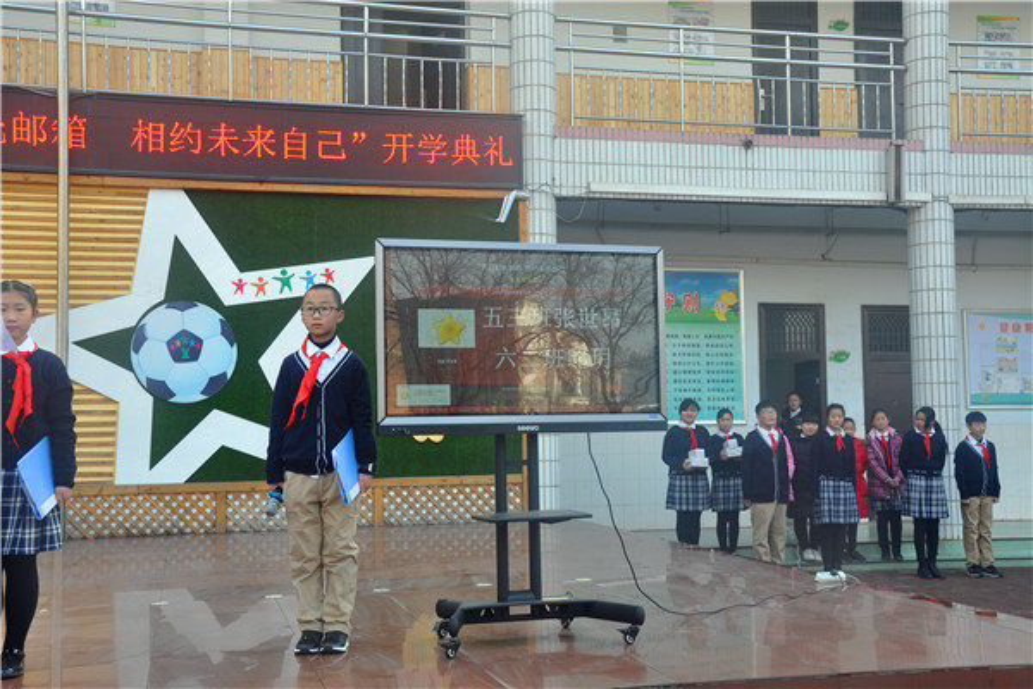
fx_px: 1291
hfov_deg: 43.6
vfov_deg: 29.9
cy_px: 344
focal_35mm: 45
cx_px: 516
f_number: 8
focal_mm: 30
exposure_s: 1/60
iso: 200
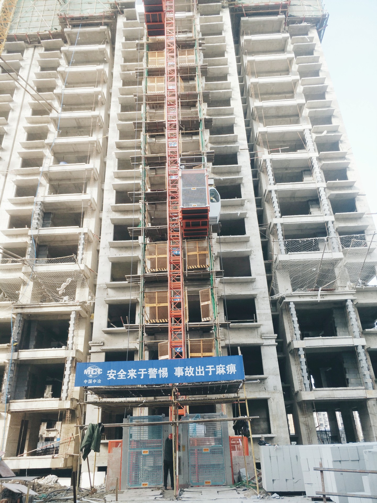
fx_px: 319
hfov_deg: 61.1
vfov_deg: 76.4
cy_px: 252
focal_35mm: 22
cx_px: 188
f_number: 2
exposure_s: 1/180
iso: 73
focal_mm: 3.79
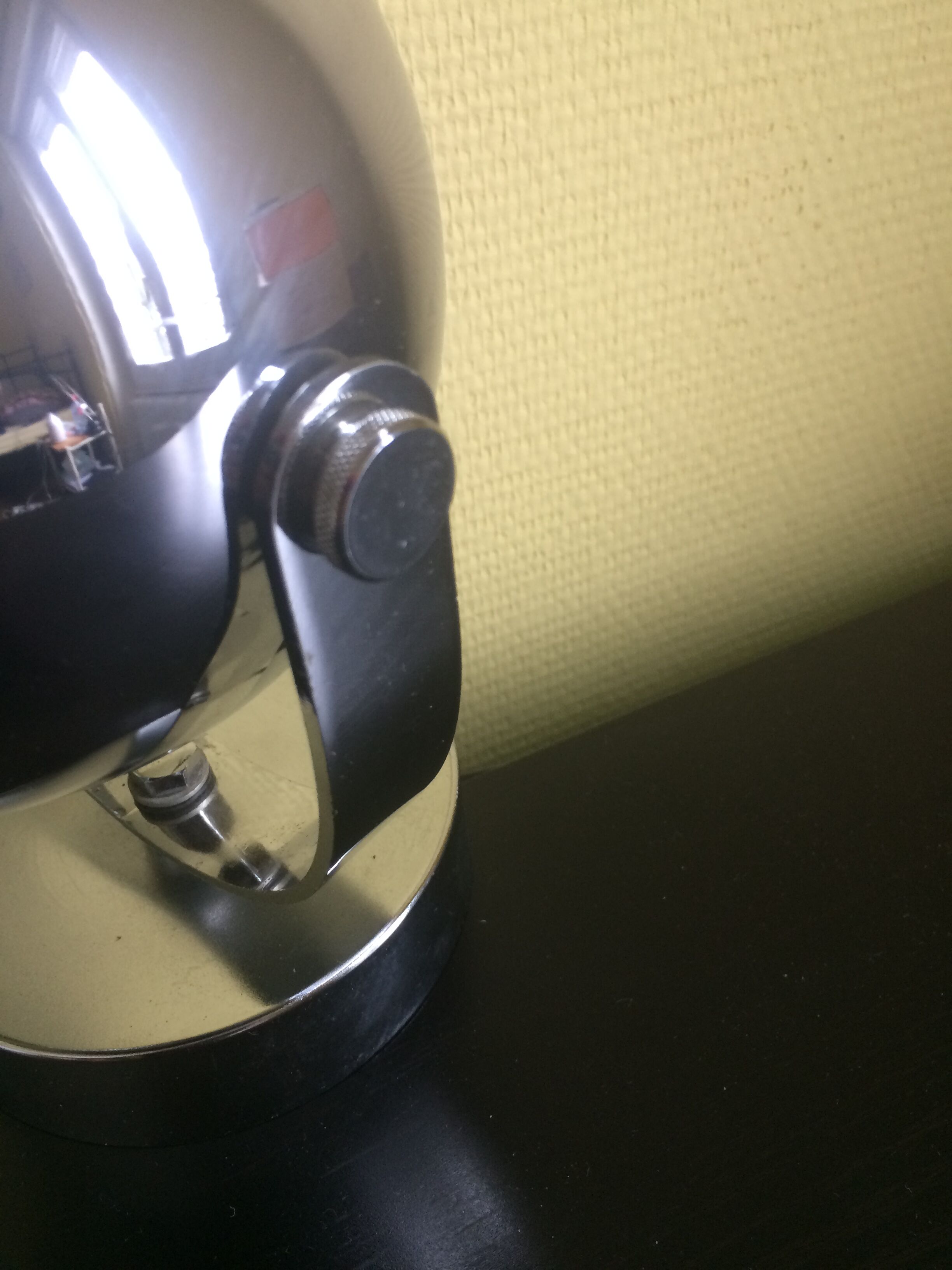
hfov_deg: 48.2
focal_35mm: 29
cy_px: 635
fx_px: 1063
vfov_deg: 61.7
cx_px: 476
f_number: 2.2
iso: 125
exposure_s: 1/33
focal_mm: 4.15
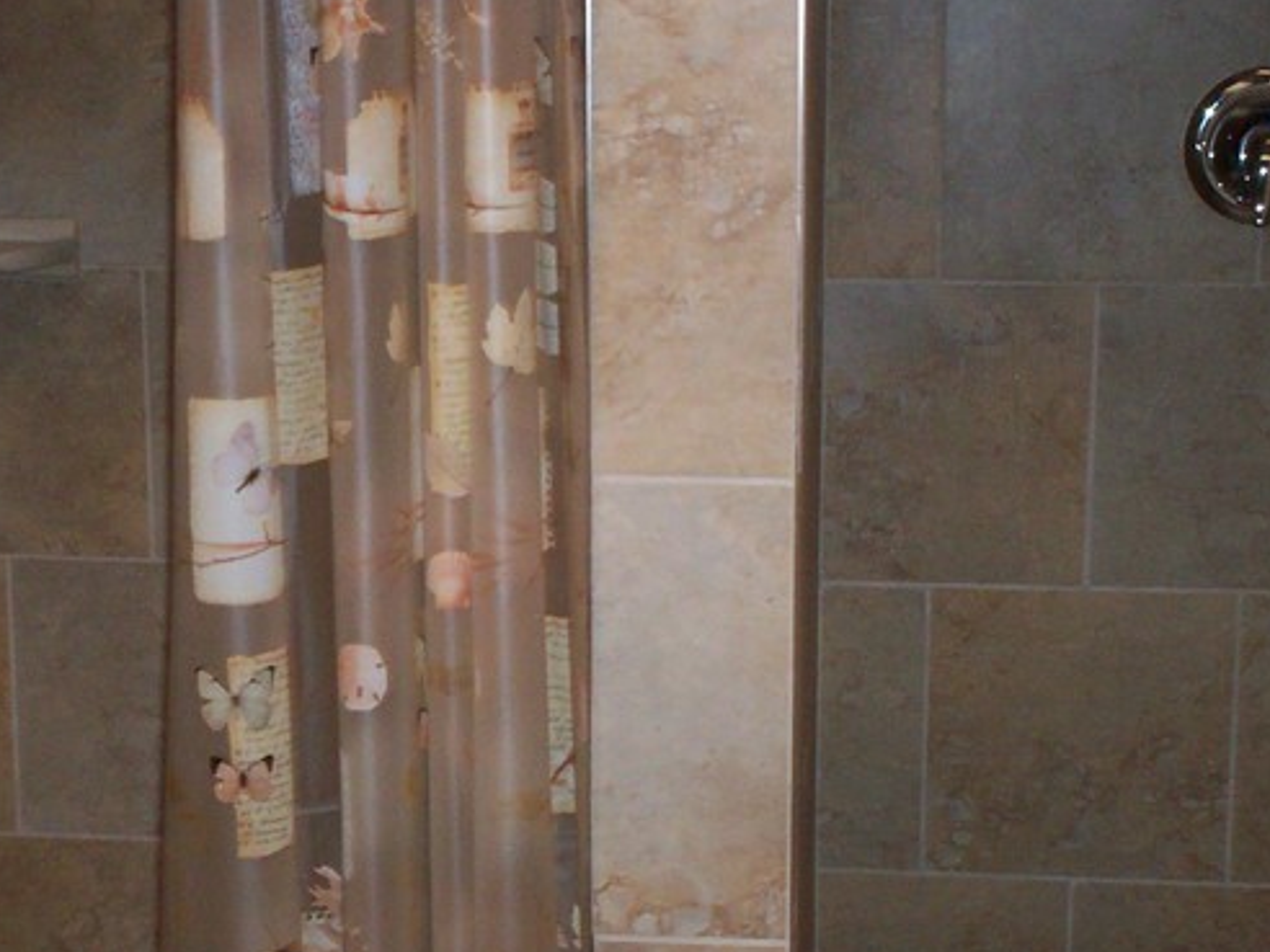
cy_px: 531
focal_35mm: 75
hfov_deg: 26.0
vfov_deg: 19.6
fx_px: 2752
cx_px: 537
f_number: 4.5
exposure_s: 1/60
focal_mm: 6
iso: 140
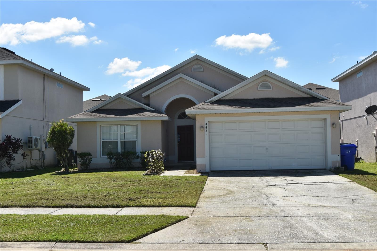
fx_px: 440
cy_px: 126
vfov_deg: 31.9
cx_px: 188
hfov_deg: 46.4
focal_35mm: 42
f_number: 10
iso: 100
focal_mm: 28
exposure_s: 1/250
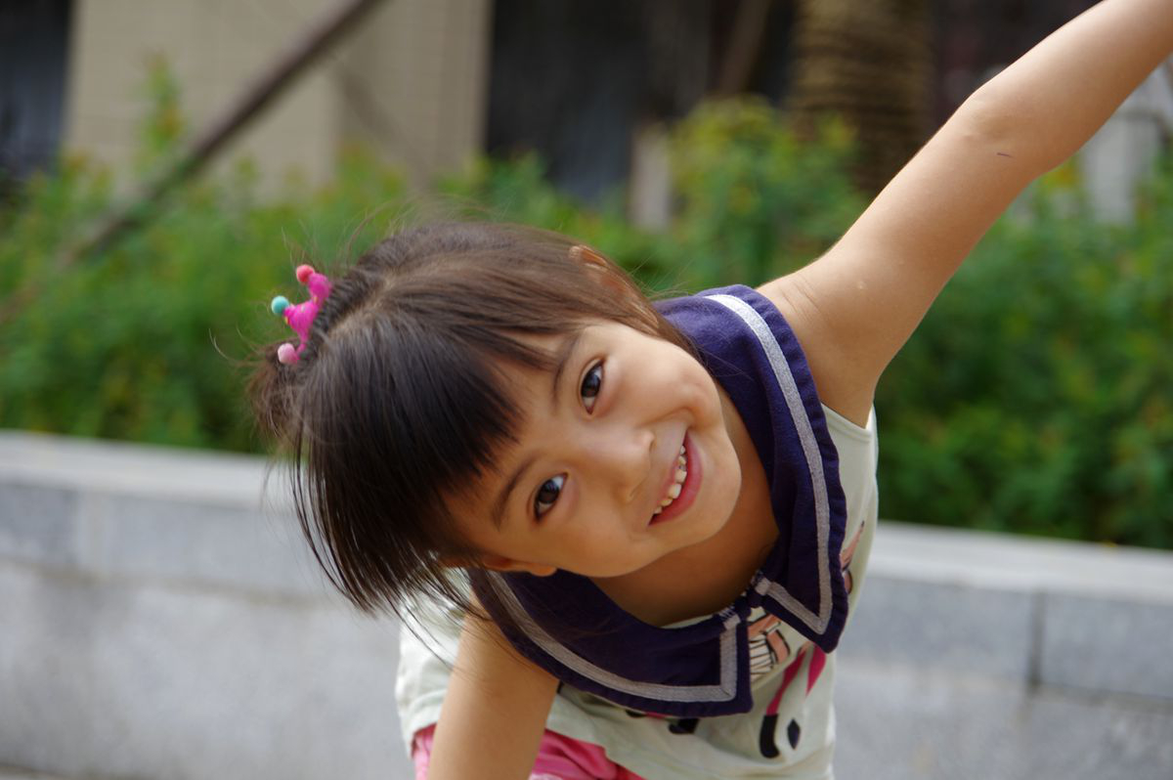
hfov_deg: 10.2
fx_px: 6576
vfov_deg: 6.8
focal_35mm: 202
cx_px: 586
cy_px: 390
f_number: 5.6
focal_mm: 135
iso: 100
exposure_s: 1/160
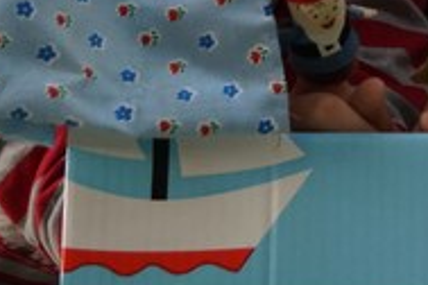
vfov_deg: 6.8
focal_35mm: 200
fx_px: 2376
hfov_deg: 10.0
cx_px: 605
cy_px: -162
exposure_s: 1/160
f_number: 4.5
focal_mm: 35
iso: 800
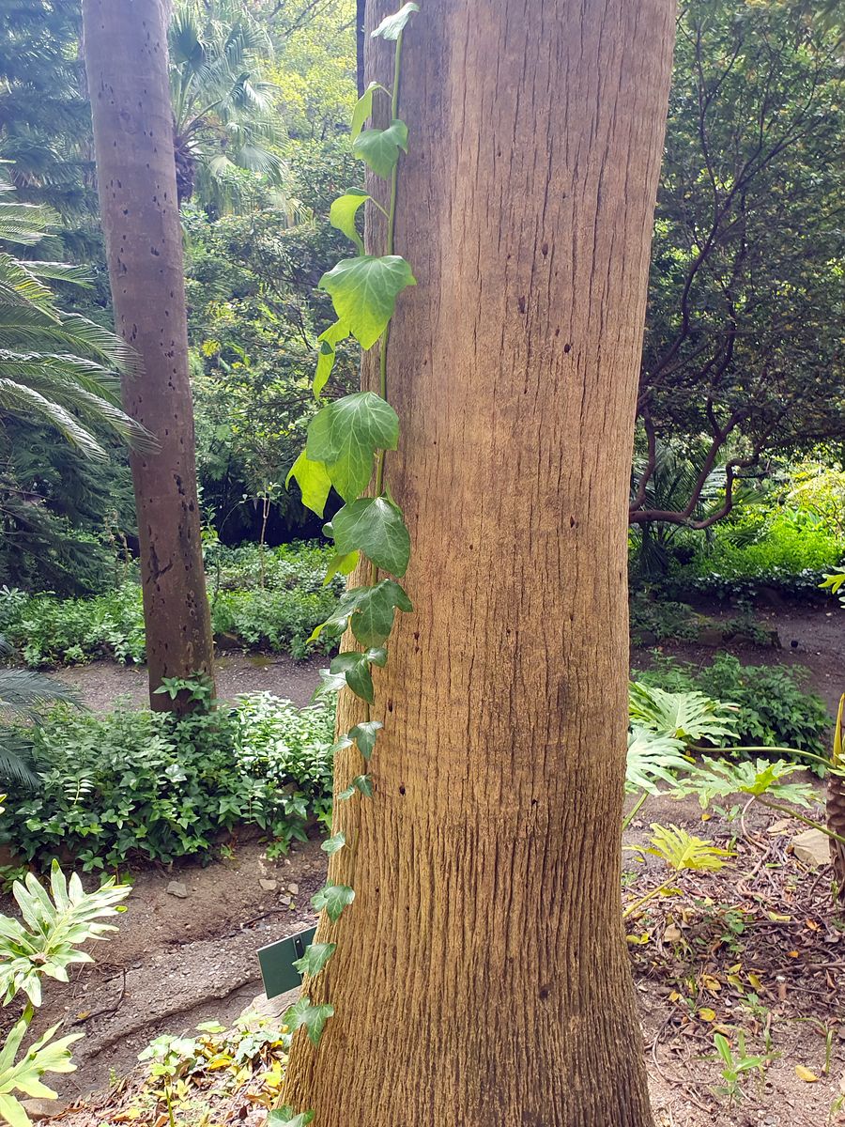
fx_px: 846
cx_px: 422
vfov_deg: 67.3
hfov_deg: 53.1
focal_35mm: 26
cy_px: 564
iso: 64
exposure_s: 1/100
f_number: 2.4
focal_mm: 4.32
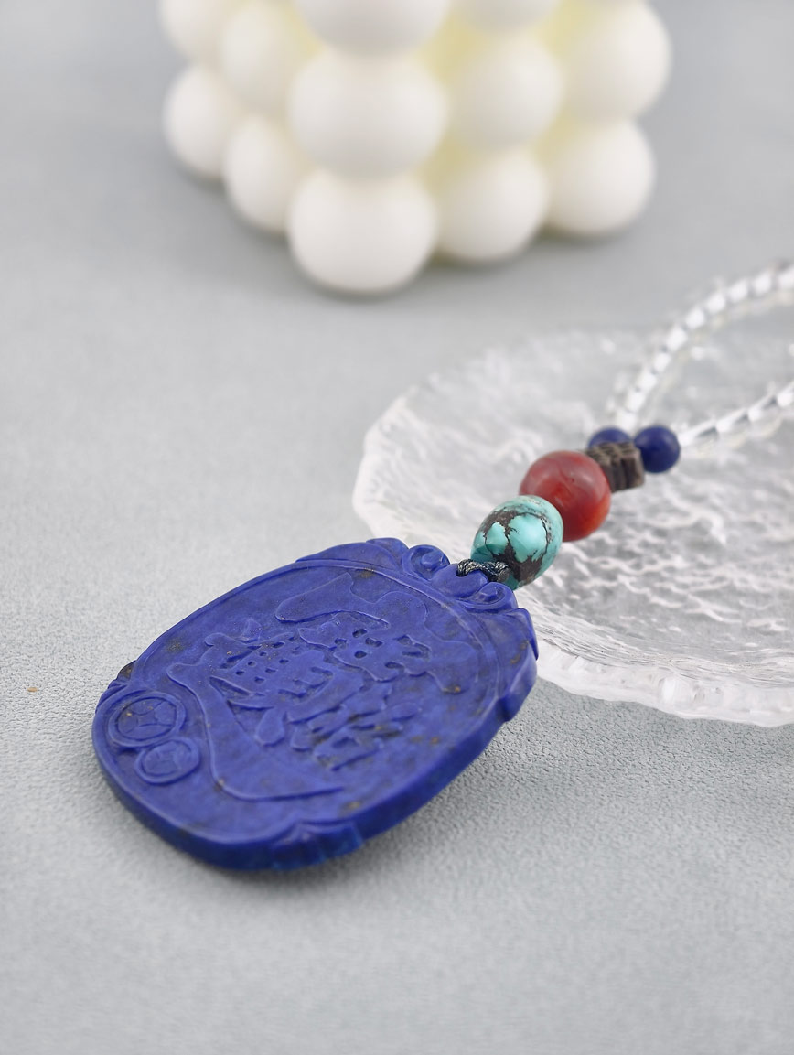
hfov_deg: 17.4
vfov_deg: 23.0
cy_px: 528
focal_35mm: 85
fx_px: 2593
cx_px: 397
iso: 125
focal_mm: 22.48
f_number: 2.67
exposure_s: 1/160
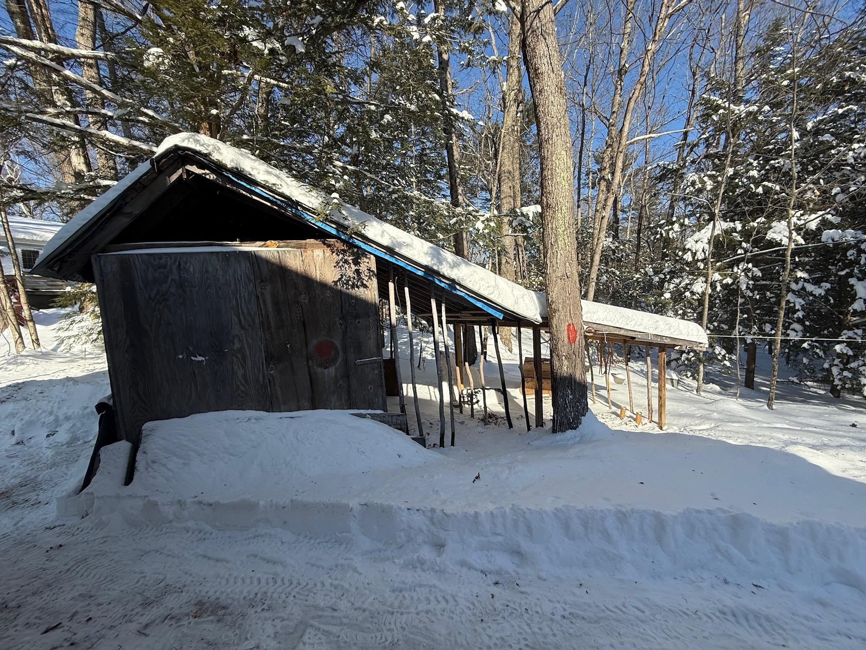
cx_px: 433
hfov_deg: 102.1
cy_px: 325
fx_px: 350
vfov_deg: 85.7
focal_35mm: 14
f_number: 2.2
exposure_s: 1/1534
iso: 64
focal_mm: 2.22
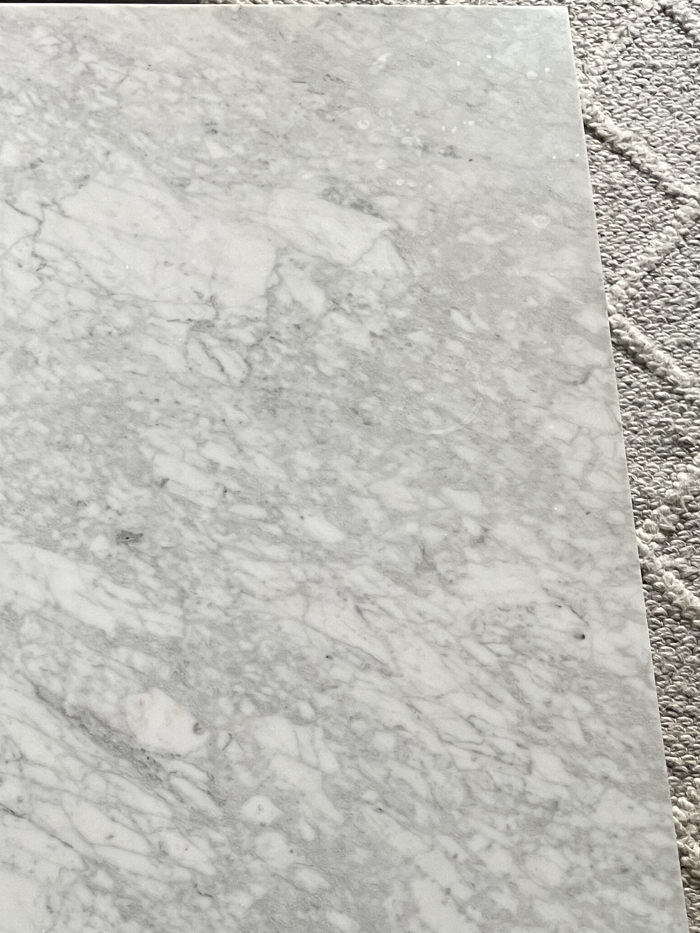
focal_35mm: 51
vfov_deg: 35.0
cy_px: 864
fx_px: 1375
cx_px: 177
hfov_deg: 28.2
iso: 100
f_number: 1.6
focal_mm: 4.2
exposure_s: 1/60
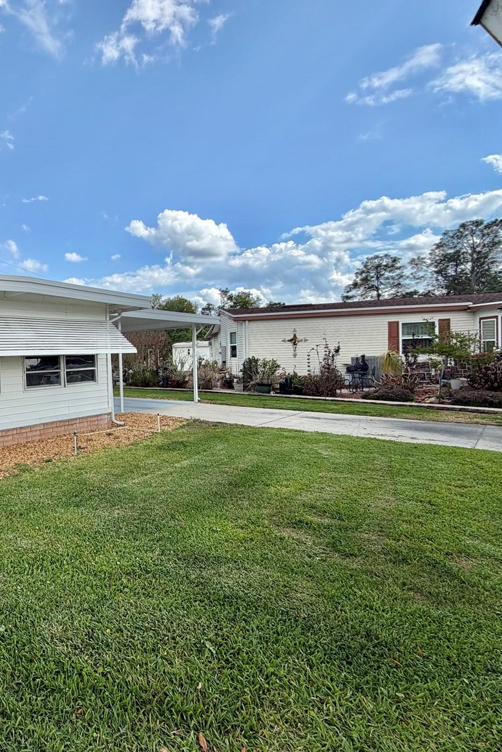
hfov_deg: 52.8
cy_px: 367
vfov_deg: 84.0
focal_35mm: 20
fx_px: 418
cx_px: 33
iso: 25
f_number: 2.2
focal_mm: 2.22
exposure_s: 1/770
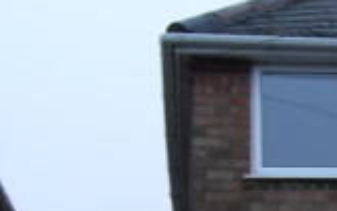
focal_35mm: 140
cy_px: 330
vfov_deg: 9.1
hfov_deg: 14.3
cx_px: 435
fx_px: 1286
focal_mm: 6.3
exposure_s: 1/60
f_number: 2.8
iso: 100
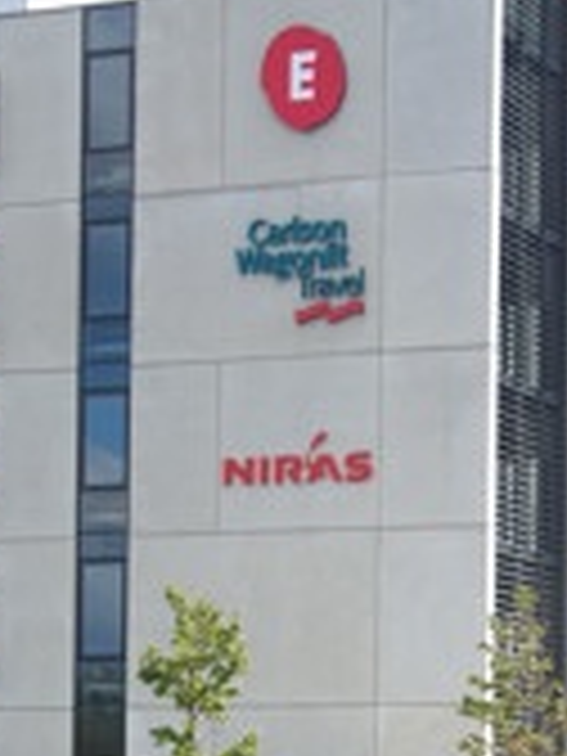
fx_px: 3058
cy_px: 765
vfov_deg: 13.9
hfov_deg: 10.6
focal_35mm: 140
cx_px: 369
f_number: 3.1
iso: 80
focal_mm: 12.89
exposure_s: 1/640
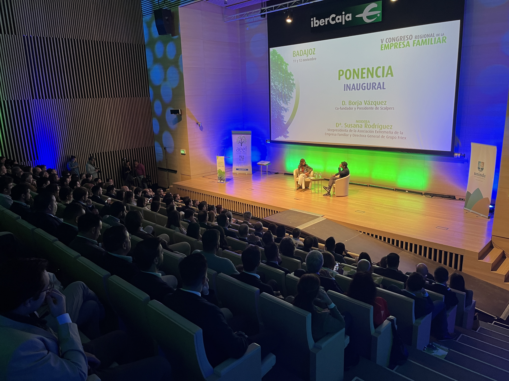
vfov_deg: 53.1
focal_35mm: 26
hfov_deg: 67.3
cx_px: 254
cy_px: 190
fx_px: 382
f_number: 1.6
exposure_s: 1/50
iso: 160
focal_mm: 5.1
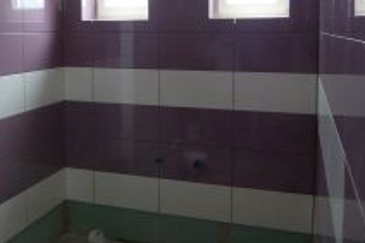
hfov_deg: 45.1
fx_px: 436
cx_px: 139
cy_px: 63
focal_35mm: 43
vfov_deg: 30.6
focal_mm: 4.5
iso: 400
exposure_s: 1/60
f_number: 2.8
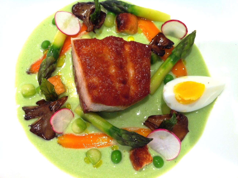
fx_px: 240
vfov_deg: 40.6
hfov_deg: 52.7
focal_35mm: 35
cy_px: 89
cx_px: 119
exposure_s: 1/17
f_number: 2.8
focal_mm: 3.85
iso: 80
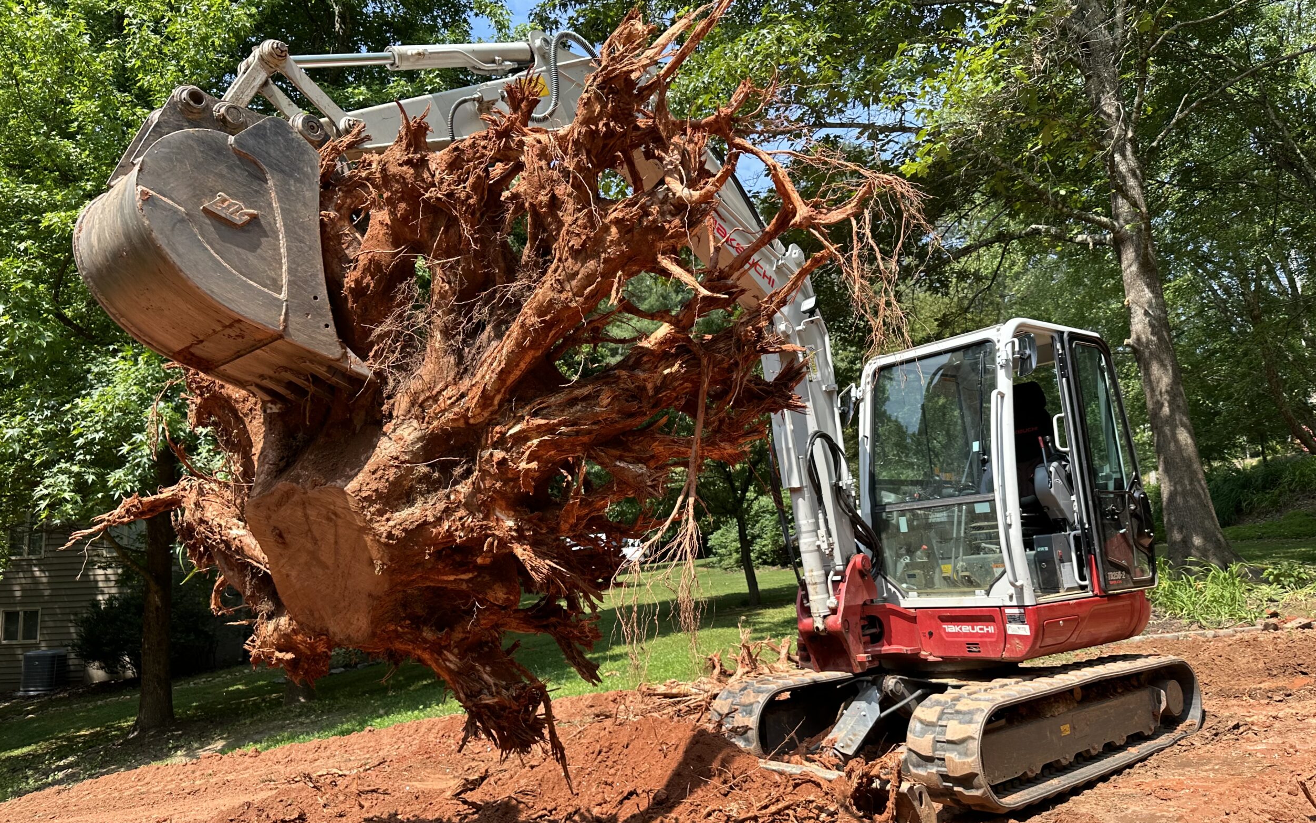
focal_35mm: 26
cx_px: 652
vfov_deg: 47.6
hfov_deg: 70.4
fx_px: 933
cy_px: 412
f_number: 1.78
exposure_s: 1/1256
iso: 80
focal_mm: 6.86
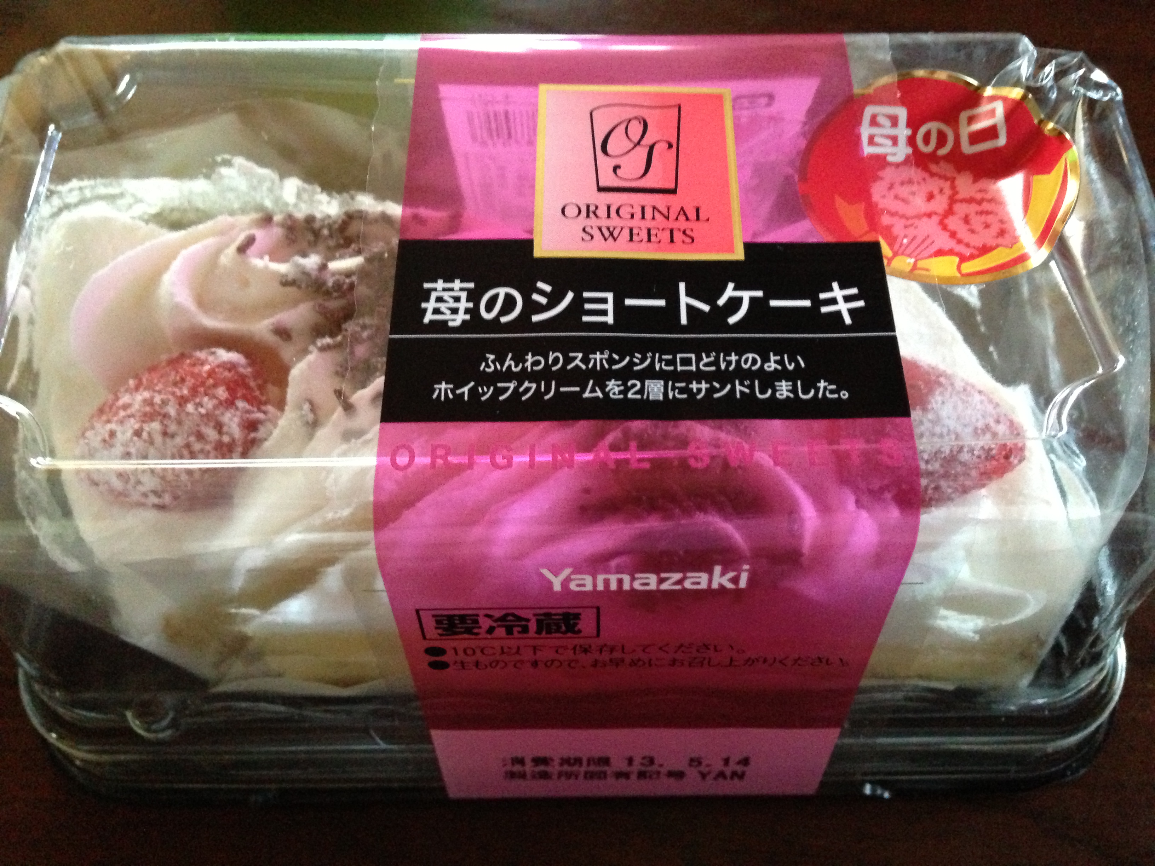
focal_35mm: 33
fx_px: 1101
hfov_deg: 55.4
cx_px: 578
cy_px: 433
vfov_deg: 42.9
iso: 800
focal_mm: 4.13
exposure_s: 1/15
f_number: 2.4
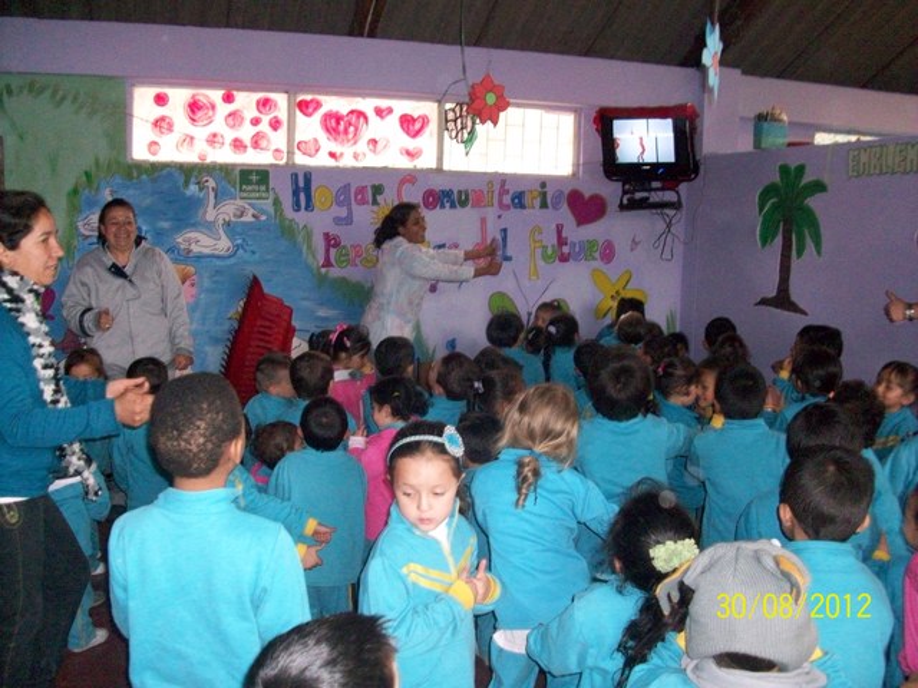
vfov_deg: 41.8
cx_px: 459
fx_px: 902
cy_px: 344
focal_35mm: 34
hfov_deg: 54.0
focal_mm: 5.7
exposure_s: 1/60
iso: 320
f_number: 2.8
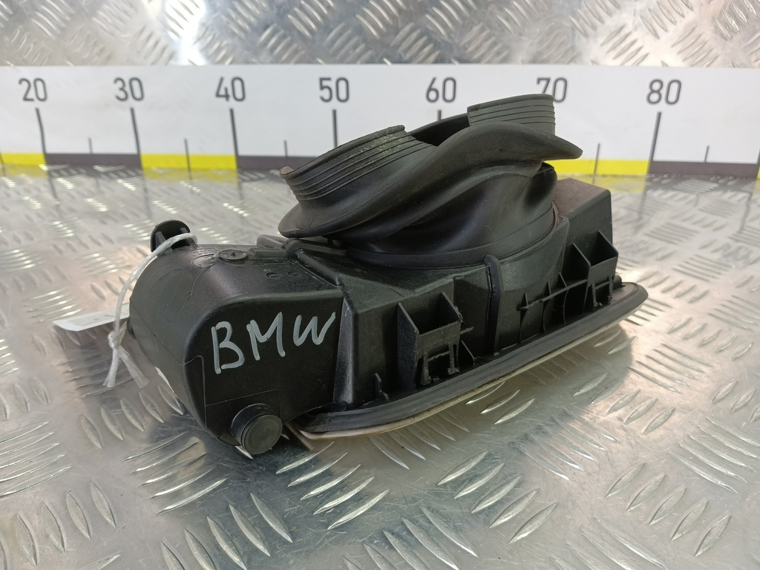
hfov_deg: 73.9
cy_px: 285
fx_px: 505
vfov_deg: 58.9
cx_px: 380
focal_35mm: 23
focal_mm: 4.11
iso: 130
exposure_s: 1/50
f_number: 1.6
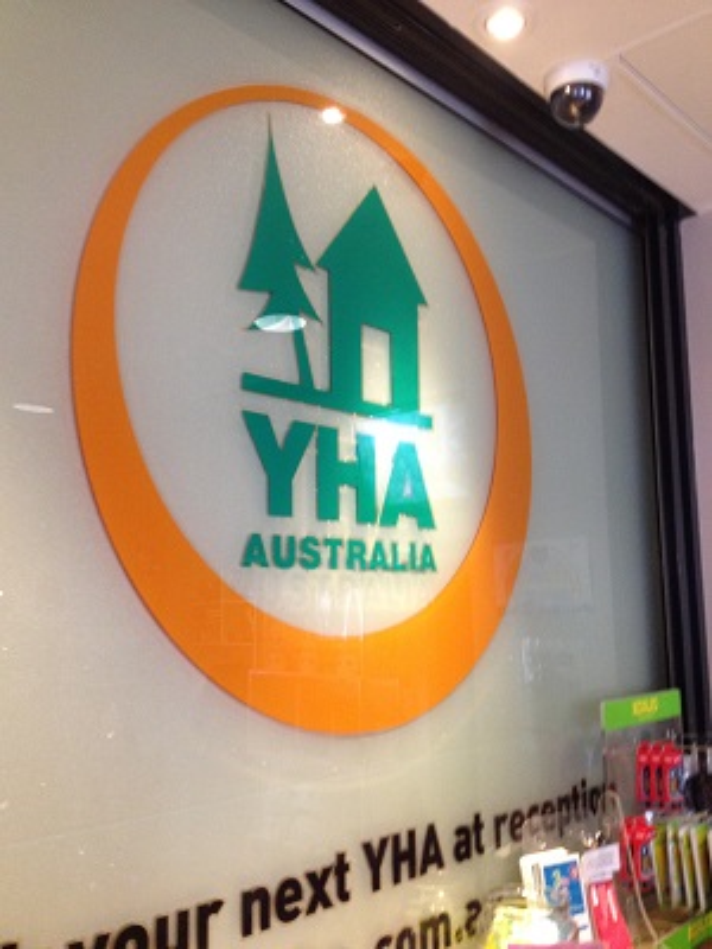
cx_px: 356
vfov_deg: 52.6
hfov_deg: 40.7
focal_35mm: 35
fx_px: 960
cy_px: 474
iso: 200
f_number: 2.4
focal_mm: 4.28
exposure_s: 1/20
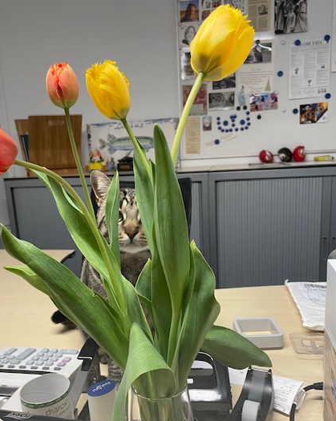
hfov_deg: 47.0
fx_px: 385
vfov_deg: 56.9
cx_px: 152
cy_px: 244
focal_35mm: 31
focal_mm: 4.2
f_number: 1.6
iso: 80
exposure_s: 1/50
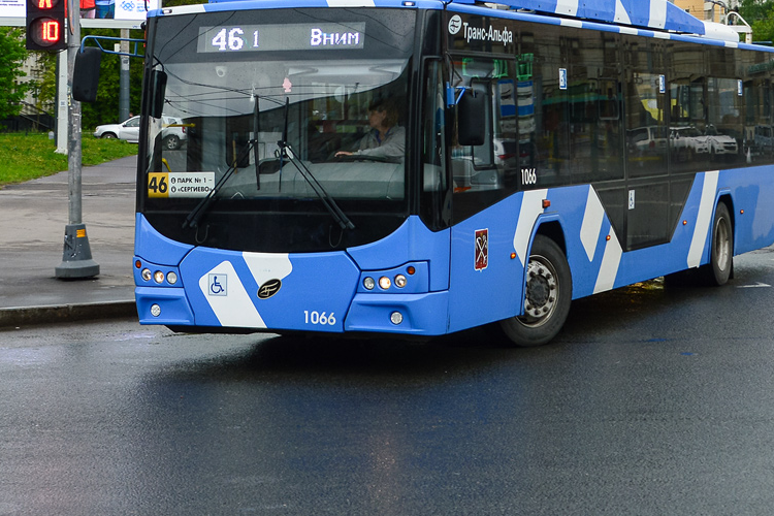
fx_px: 1677
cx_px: 418
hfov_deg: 26.0
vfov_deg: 17.1
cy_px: 15
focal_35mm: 78
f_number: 5.6
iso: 200
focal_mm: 26
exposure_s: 1/250
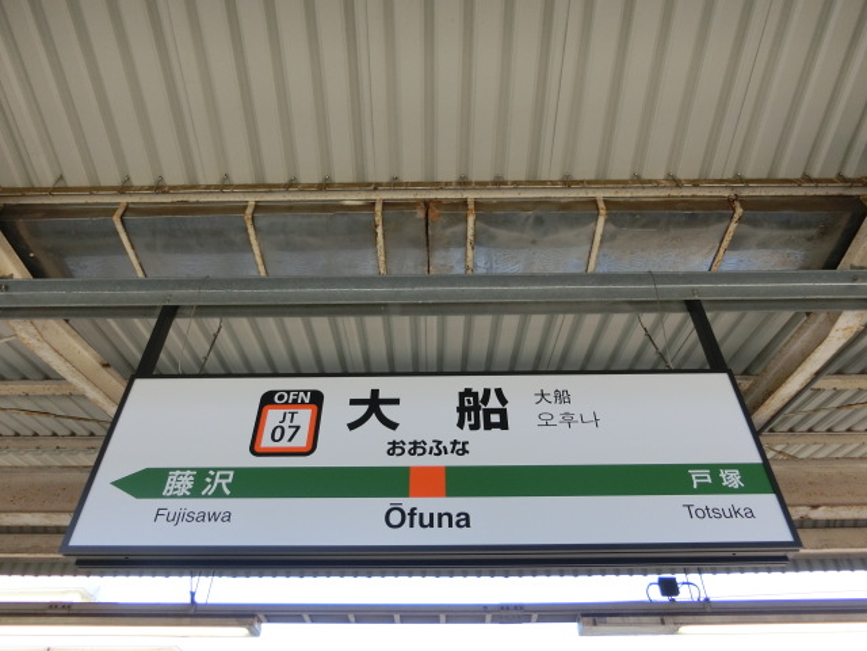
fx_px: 626
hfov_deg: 69.4
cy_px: 326
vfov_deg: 54.9
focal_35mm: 25
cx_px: 434
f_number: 3.5
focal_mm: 4.5
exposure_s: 1/125
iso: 125
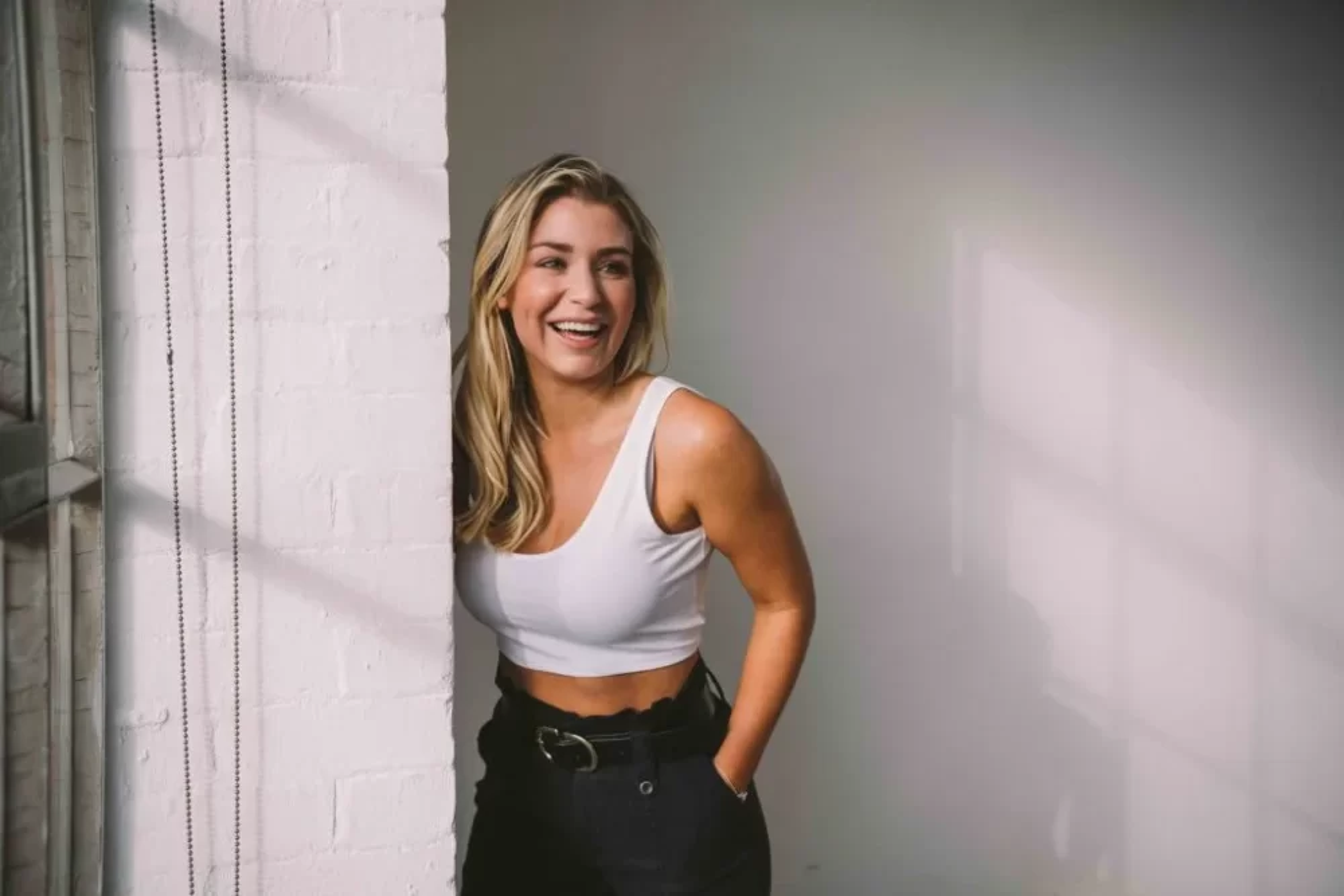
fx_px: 1307
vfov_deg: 37.9
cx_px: 672
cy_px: 448
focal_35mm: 35
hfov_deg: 54.4
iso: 320
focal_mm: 35
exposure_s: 1/500
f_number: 4
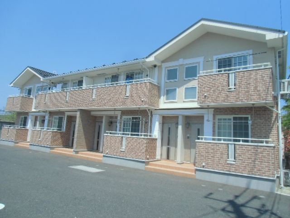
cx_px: 145
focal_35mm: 24
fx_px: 201
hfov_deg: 71.6
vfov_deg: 56.8
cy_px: 109
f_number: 3
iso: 64
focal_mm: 4.24
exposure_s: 1/800
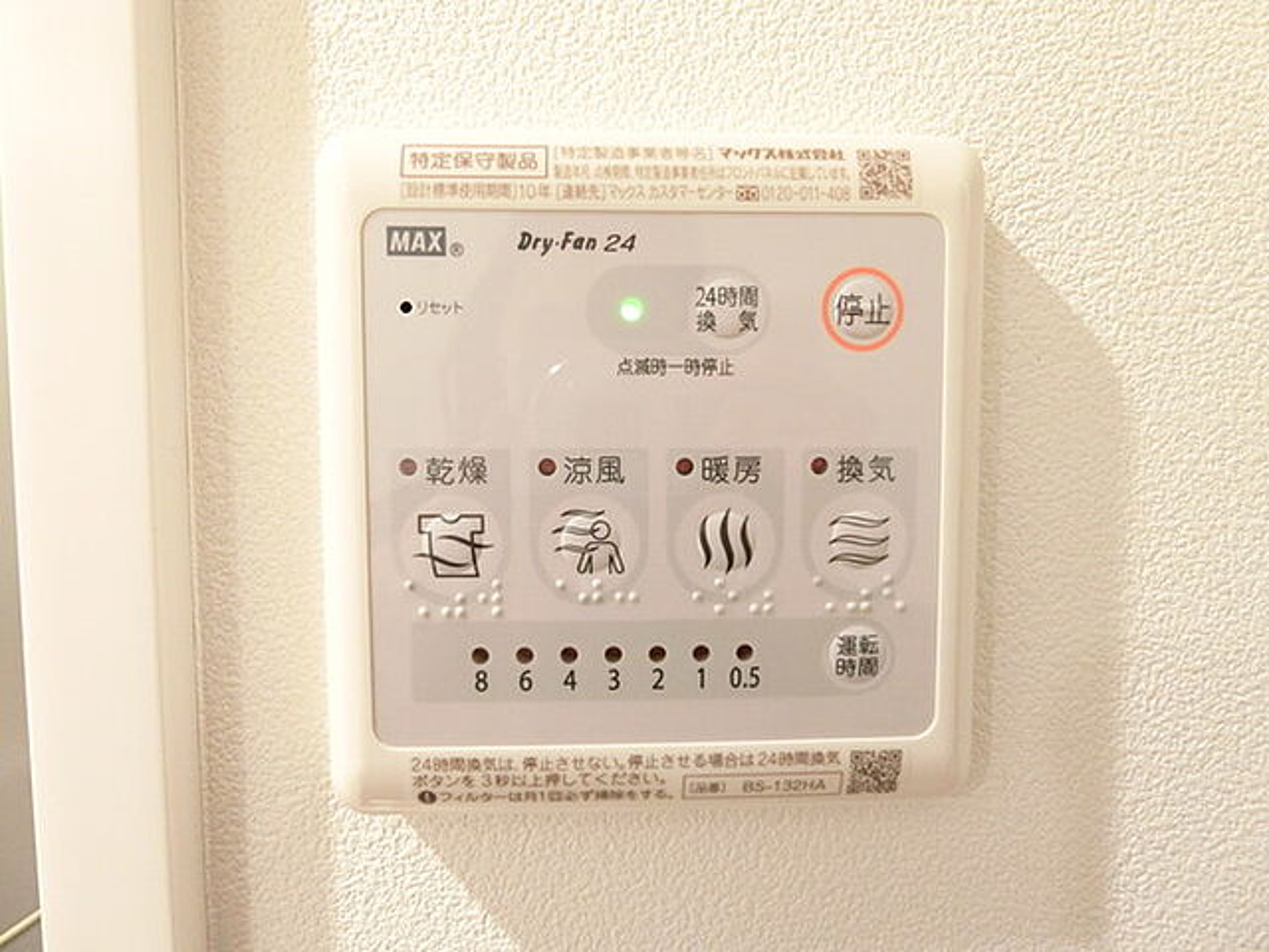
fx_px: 697
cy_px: 476
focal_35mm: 19
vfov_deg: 68.7
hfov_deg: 84.7
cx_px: 634
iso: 800
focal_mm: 4.06
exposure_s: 1/30
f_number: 2.7
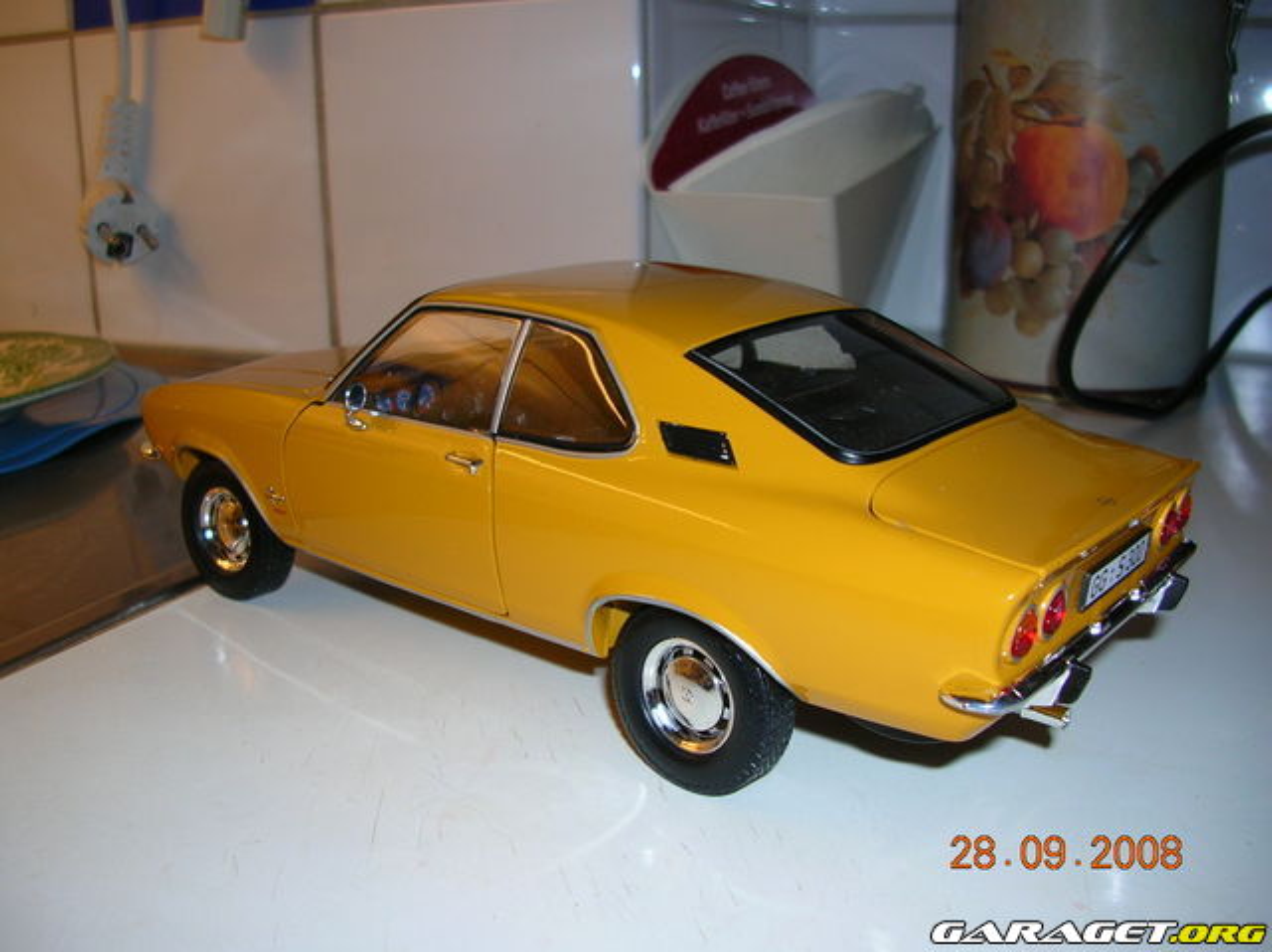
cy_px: 476
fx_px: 1285
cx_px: 636
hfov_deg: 52.7
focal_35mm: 35
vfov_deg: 40.6
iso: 50
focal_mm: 5.8
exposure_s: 1/60.1
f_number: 2.8
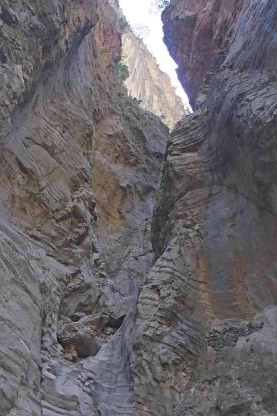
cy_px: 208
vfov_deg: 60.3
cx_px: 138
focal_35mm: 31
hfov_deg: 42.3
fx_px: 358
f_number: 5
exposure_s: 1/125
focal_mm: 20.6
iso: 3200
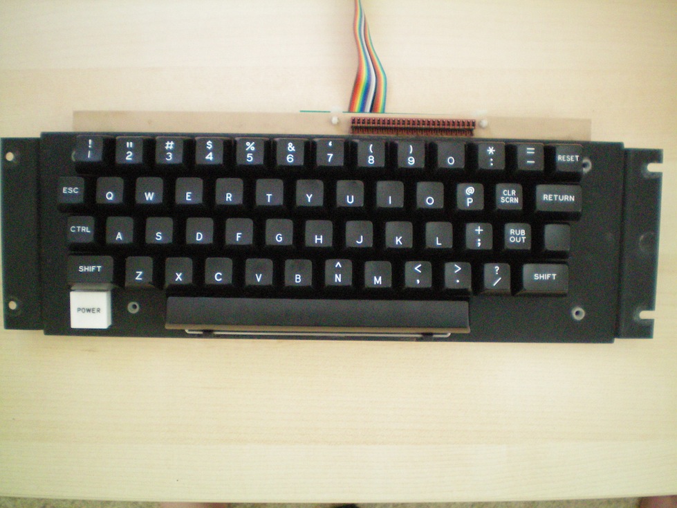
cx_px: 338
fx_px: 743
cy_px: 254
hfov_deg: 49.0
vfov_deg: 37.7
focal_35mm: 38
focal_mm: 6.3
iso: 400
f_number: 3.1
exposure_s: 1/20
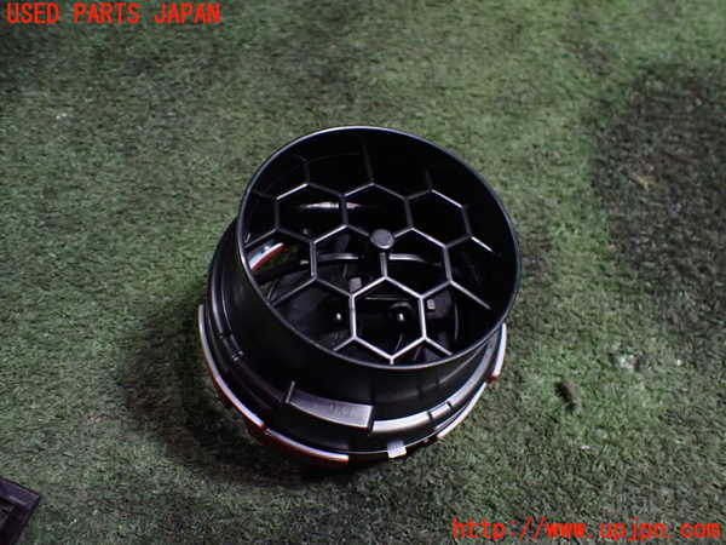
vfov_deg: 46.8
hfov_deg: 60.0
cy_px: 272
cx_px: 363
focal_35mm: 30
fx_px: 629
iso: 800
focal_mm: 5.4
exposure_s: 1/60
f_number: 2.3
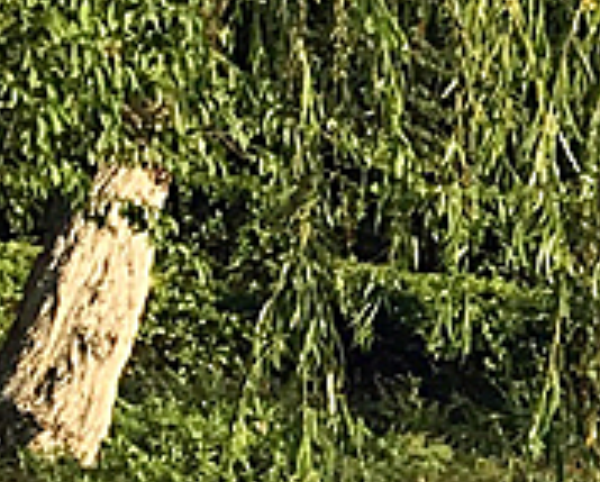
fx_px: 4820
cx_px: 1979
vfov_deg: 5.6
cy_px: 1057
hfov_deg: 6.4
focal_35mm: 271
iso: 25
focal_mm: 4.15
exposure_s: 1/836
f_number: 2.2
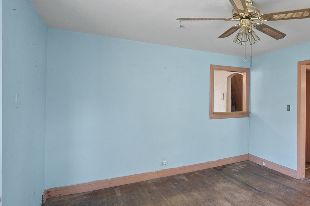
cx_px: 245
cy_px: 89
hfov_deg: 67.3
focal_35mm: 24
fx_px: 206
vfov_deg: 52.9
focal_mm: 12
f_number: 8
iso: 400
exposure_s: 1/5
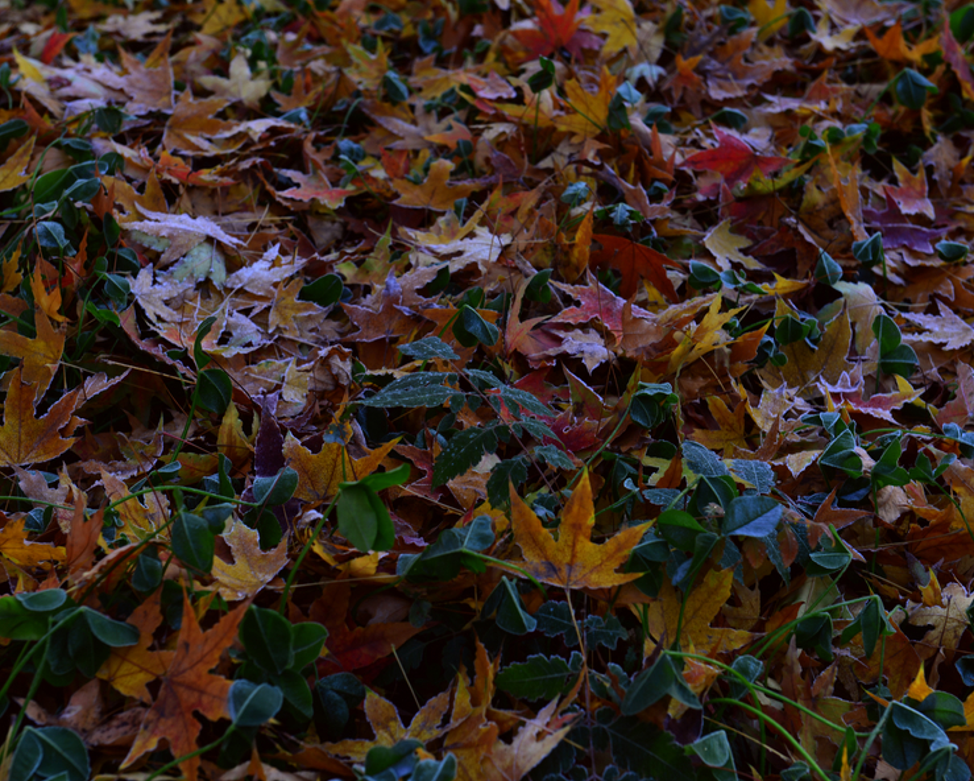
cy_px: 389
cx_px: 498
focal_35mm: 80
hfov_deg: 23.8
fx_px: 2307
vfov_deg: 19.2
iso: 100
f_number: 7.1
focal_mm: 70
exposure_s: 1/50
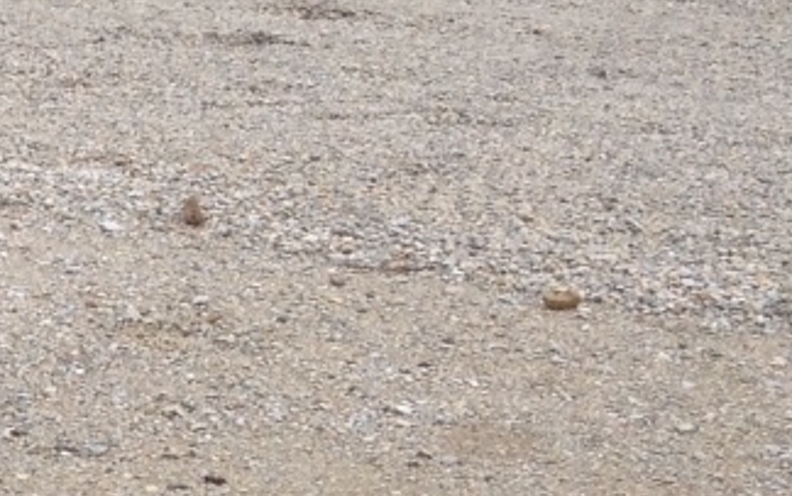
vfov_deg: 7.5
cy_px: 393
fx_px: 3802
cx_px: -873
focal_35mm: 176
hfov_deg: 10.7
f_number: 2.4
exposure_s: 1/125
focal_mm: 4.12
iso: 50
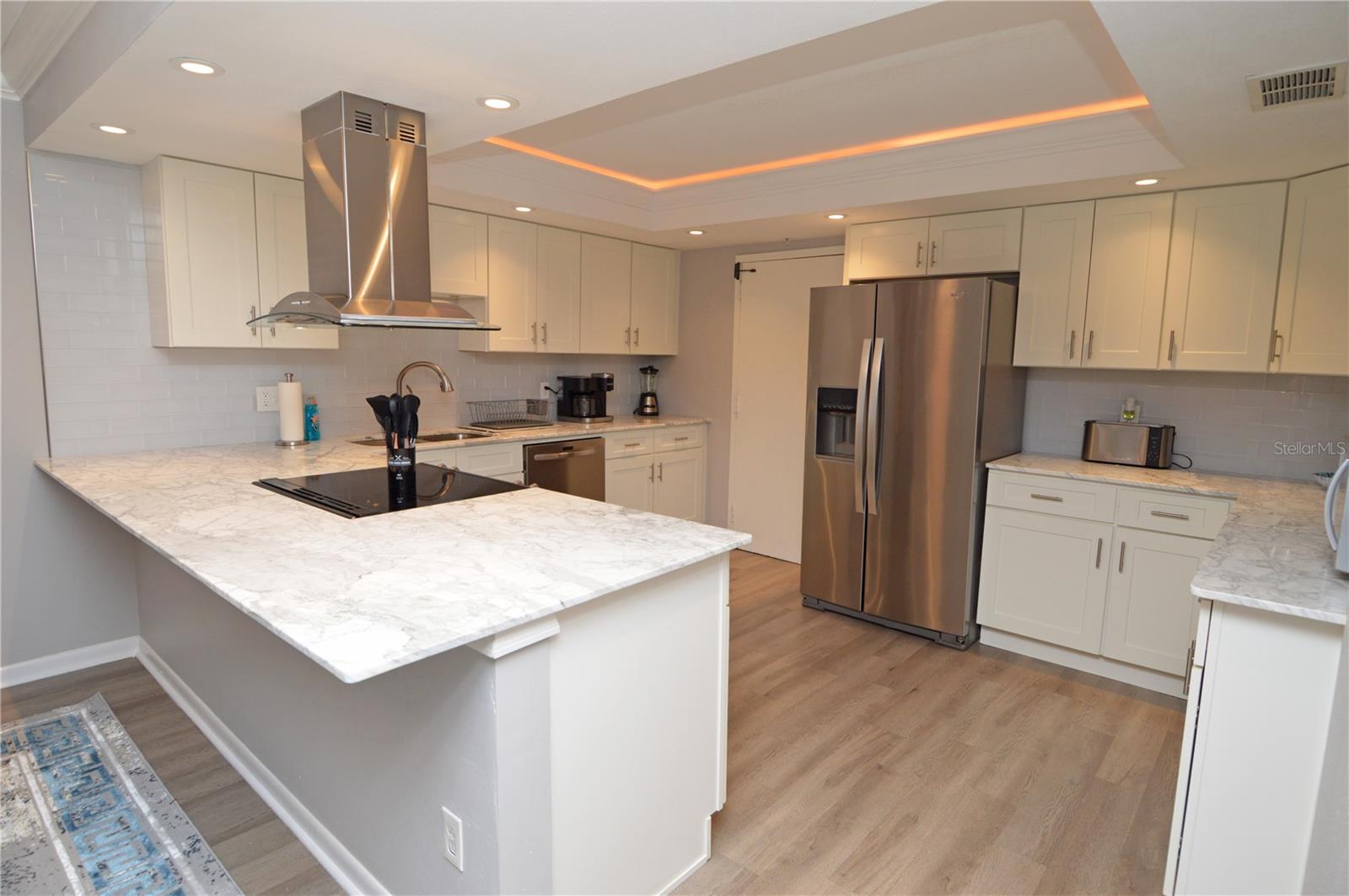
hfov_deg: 90.1
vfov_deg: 67.3
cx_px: 674
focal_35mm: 18
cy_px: 448
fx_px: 674
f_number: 4
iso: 400
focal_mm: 12
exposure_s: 1/60
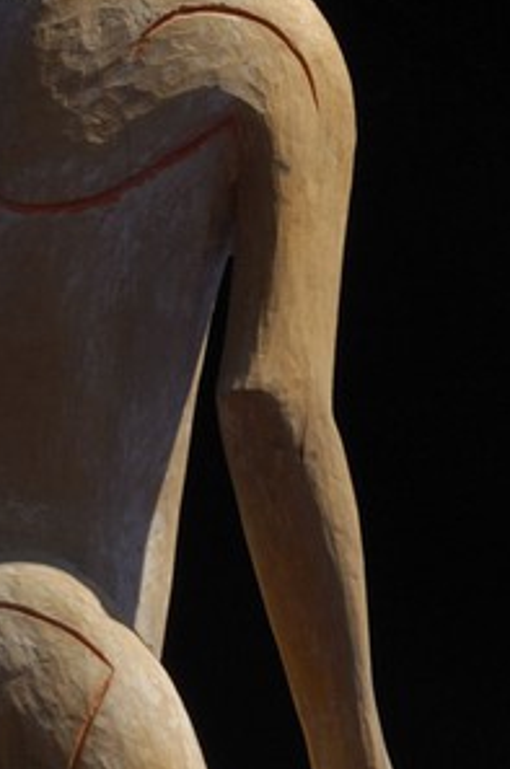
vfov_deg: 5.5
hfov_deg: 3.8
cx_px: 91
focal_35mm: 364
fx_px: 7755
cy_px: -1095
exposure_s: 1.3
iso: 100
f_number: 6.3
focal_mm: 45
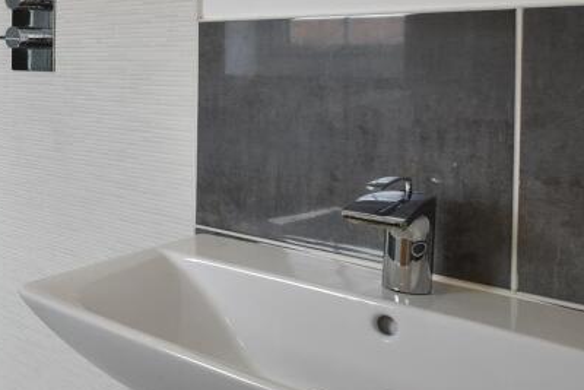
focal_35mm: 41
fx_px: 665
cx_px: -114
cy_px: 68
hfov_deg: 36.7
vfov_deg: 31.6
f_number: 8
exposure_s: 1/2.5
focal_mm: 11
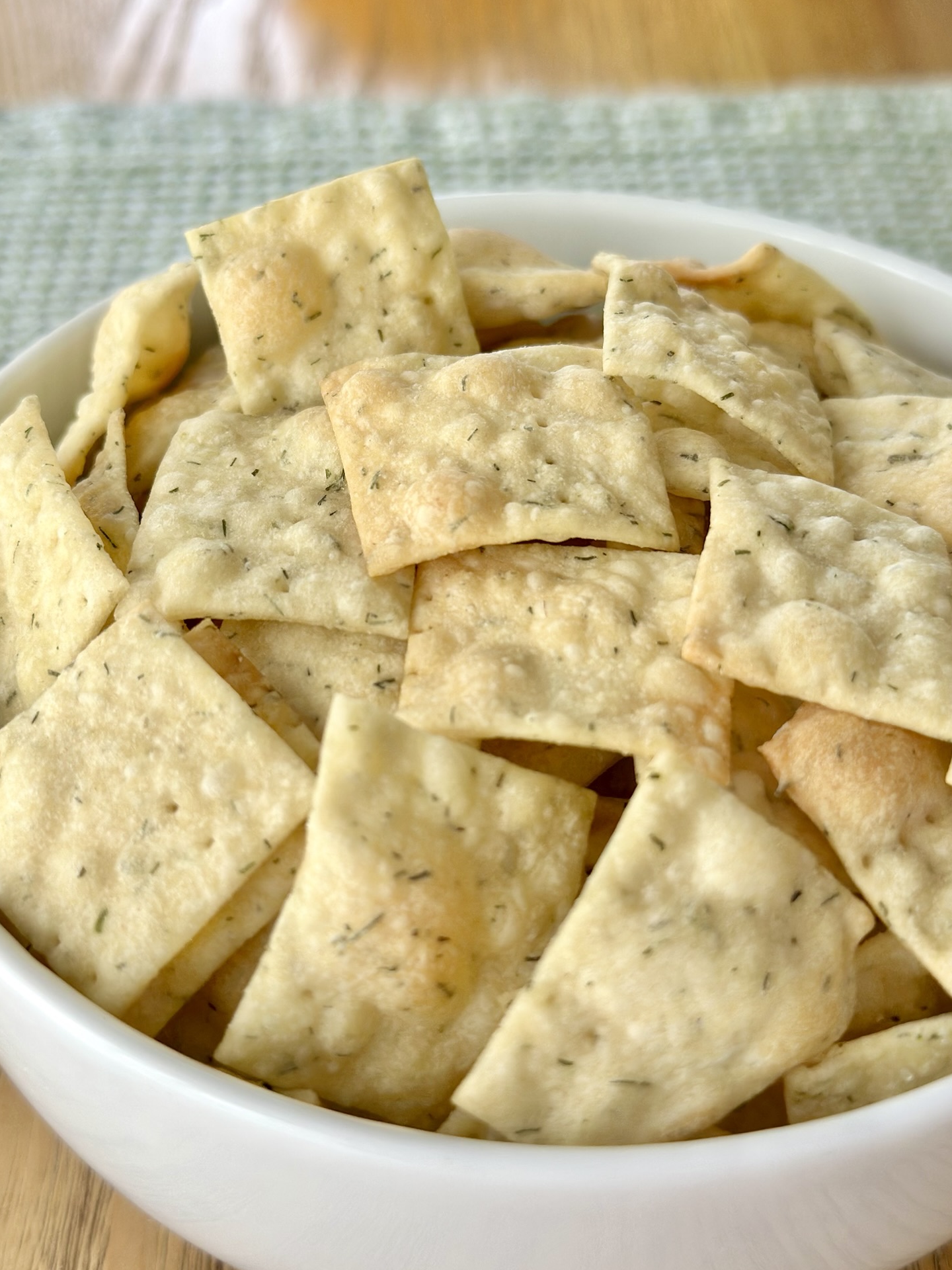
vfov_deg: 38.2
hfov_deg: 29.1
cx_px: 473
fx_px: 1833
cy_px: 614
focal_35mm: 50
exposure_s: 1/121
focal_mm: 6.86
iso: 100
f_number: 1.78
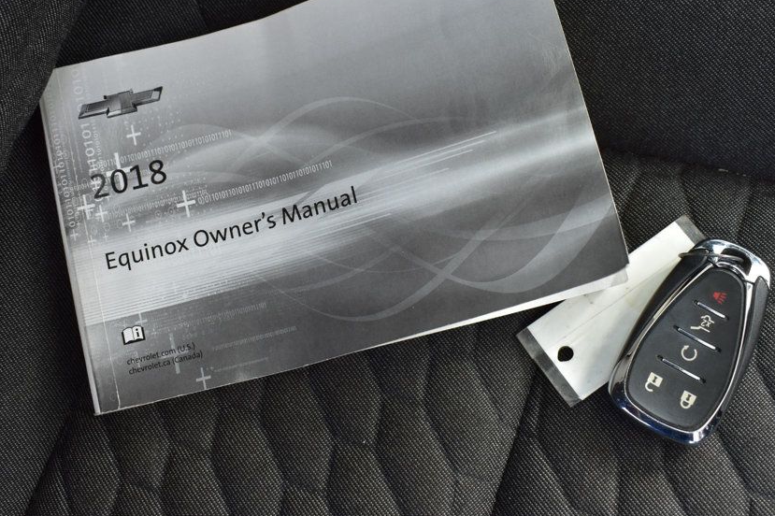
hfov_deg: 45.8
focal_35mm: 43
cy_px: 204
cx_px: 385
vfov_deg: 31.3
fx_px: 917
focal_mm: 23
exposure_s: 1/80
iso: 400
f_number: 8
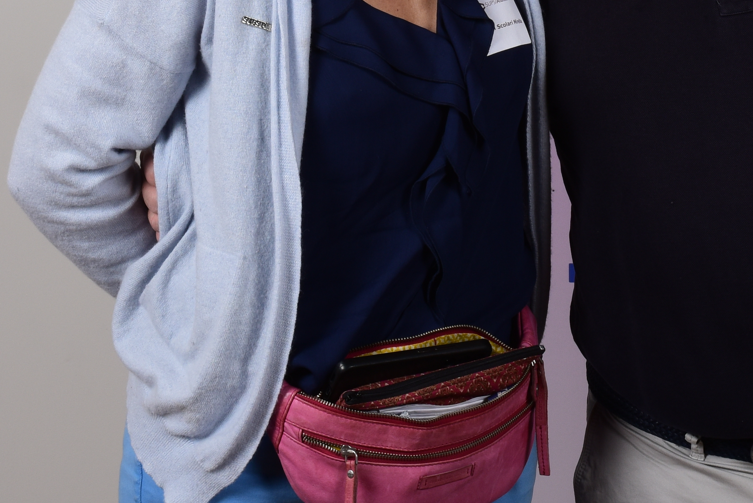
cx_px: 605
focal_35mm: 130
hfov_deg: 15.7
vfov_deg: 10.3
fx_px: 2720
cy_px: -162
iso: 250
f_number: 13
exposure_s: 1/125
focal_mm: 38
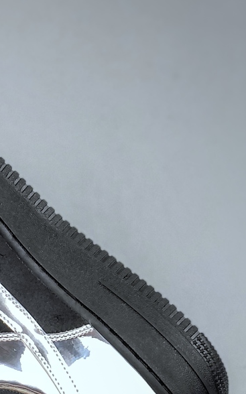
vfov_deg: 13.8
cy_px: 447
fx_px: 1589
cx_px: -107
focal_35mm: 148
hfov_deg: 8.7
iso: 20
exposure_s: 1/33
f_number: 2.8
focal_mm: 6.6
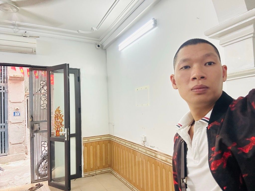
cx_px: 128
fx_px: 169
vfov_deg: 58.9
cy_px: 96
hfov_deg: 73.9
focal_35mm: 23
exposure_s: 1/50
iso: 160
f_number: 1.9
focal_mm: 2.69
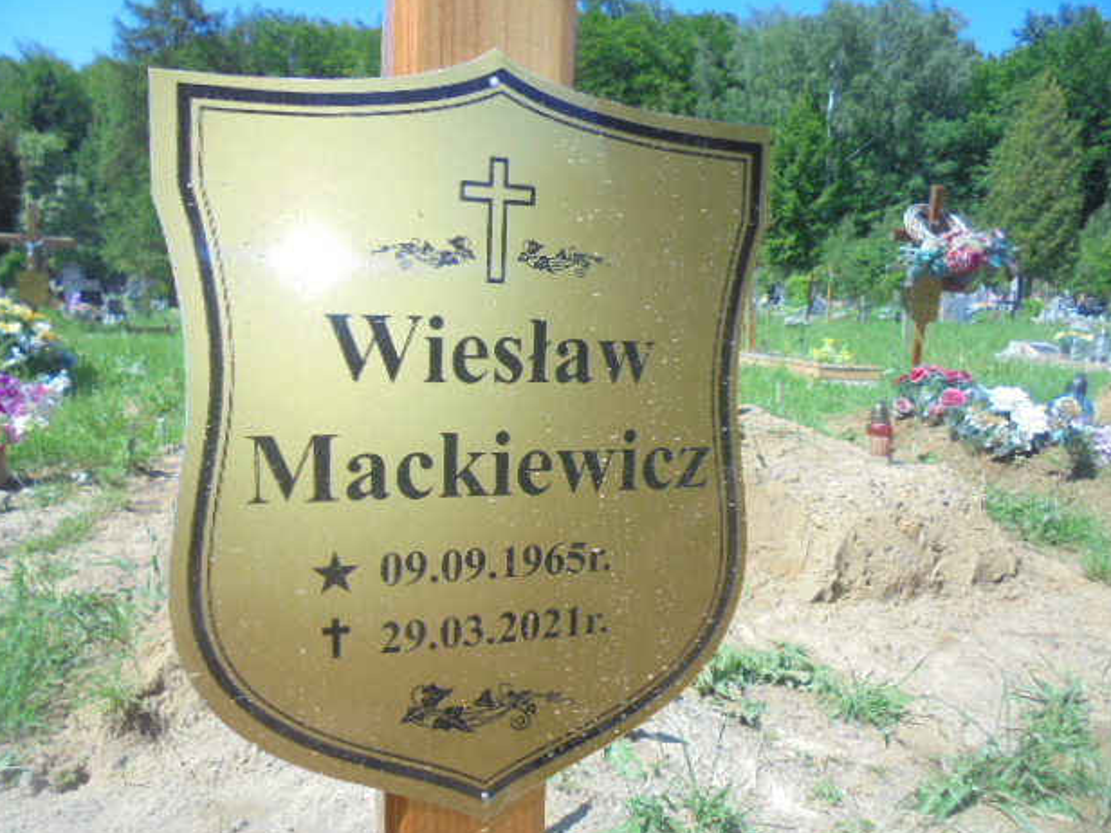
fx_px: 867
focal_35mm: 27
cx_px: 539
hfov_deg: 65.3
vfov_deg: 51.4
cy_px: 426
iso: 100
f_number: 3.5
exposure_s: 1/500
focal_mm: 4.6
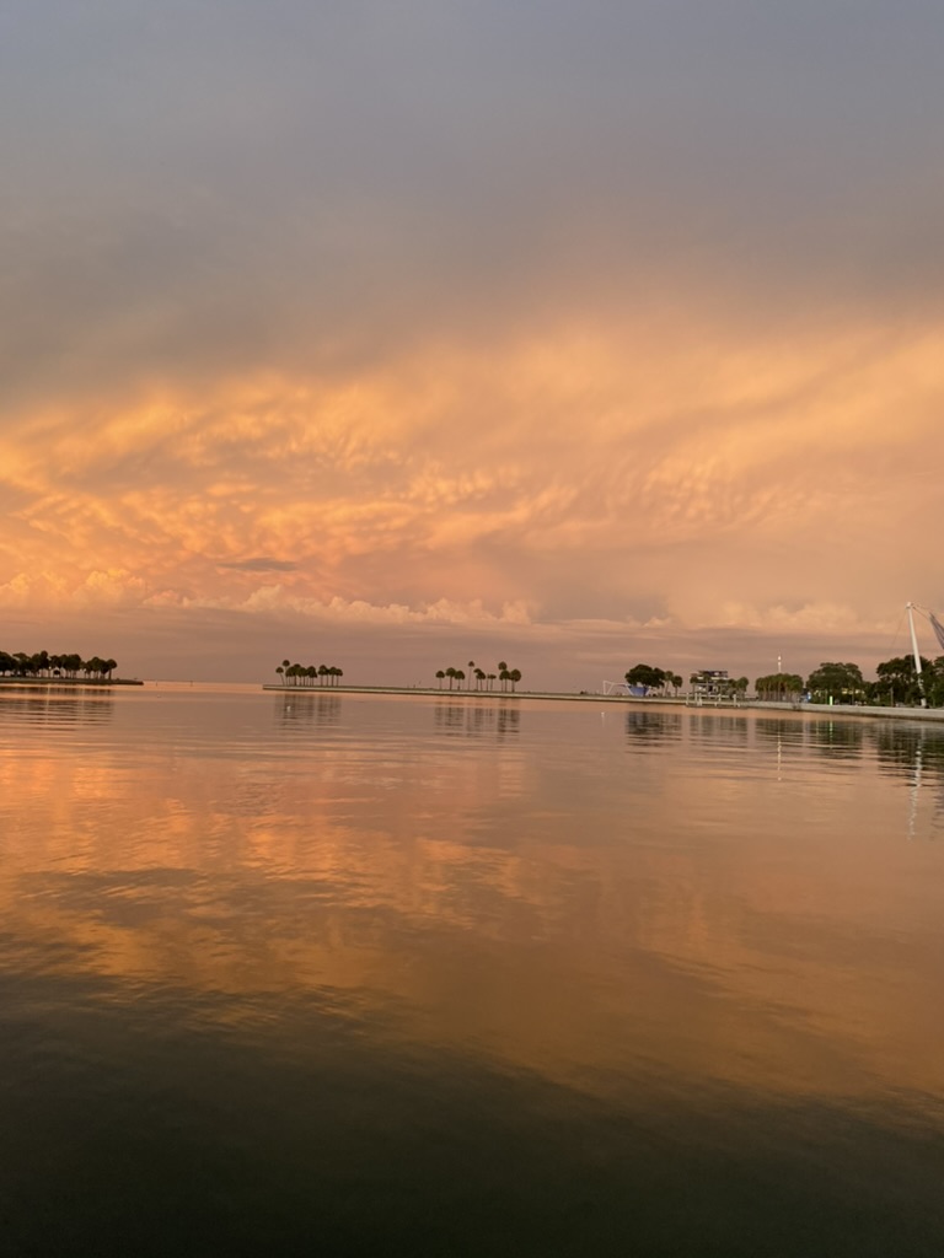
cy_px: 629
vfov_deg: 67.3
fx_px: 945
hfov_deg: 53.1
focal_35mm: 26
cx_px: 472
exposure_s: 1/118
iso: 125
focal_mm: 4.25
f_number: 1.8
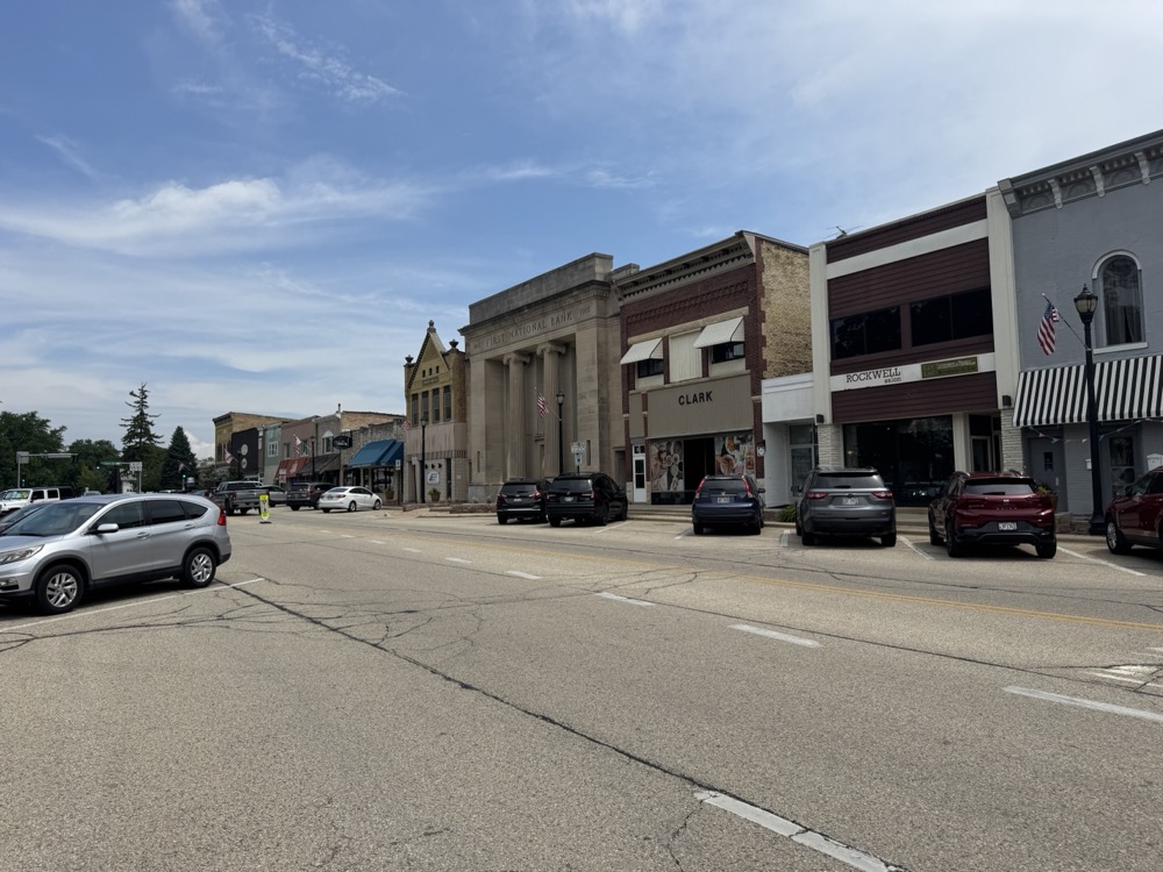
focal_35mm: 24
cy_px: 436
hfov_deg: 71.6
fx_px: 806
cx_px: 582
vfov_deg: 56.8
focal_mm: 6.76
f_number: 1.78
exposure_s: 1/6410
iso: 80
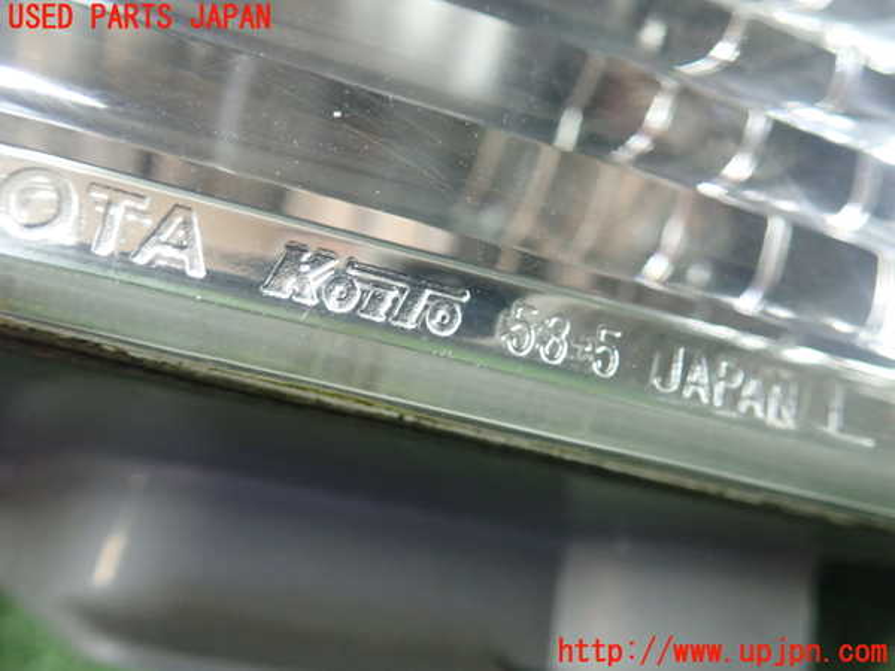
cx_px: 448
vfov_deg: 46.8
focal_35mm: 30
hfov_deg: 60.0
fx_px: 776
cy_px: 336
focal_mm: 5.5
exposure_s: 1/125
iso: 640
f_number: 2.3
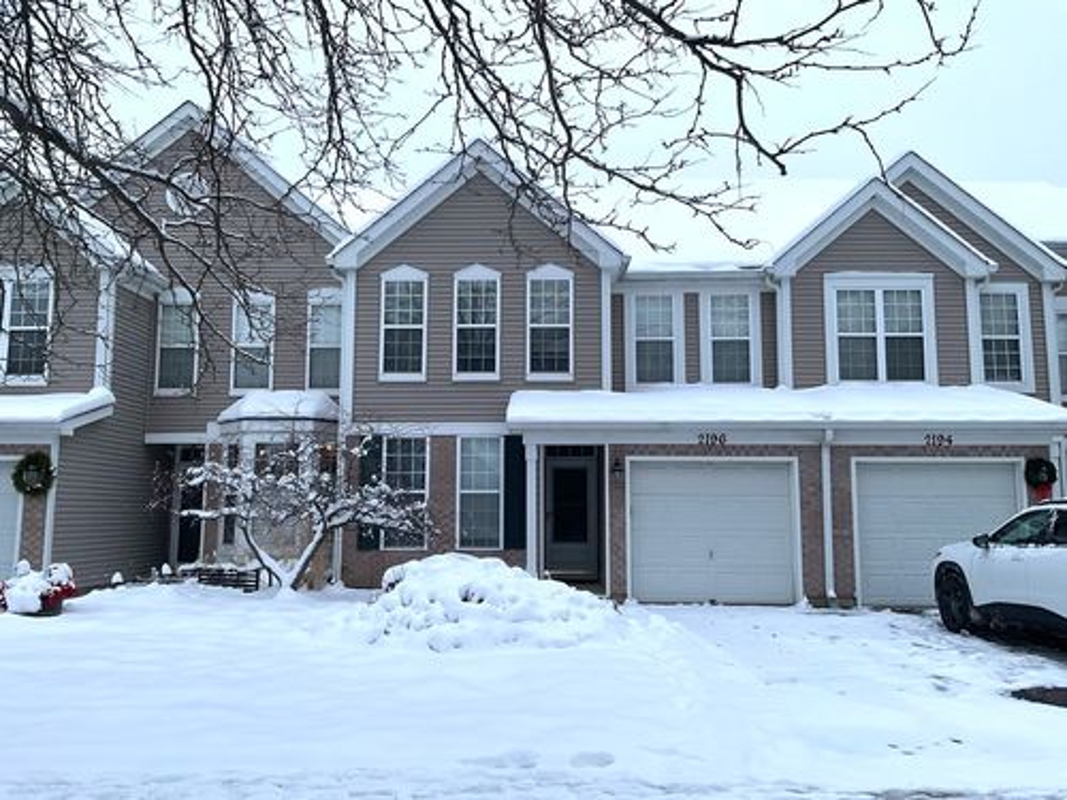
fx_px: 894
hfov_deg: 61.7
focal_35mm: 29
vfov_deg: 48.2
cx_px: 534
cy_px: 400
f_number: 1.8
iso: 50
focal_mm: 3
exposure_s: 1/120
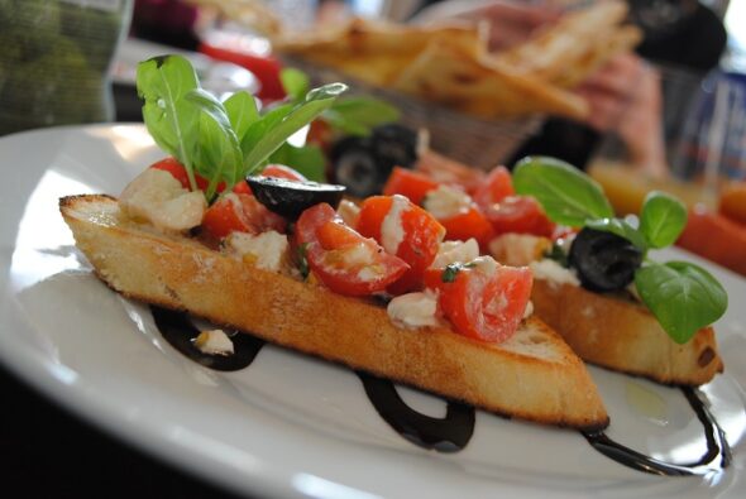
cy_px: 250
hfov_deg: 53.1
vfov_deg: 37.0
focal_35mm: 36
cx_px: 373
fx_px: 747
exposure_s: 1/60
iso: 360
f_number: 4
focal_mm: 24
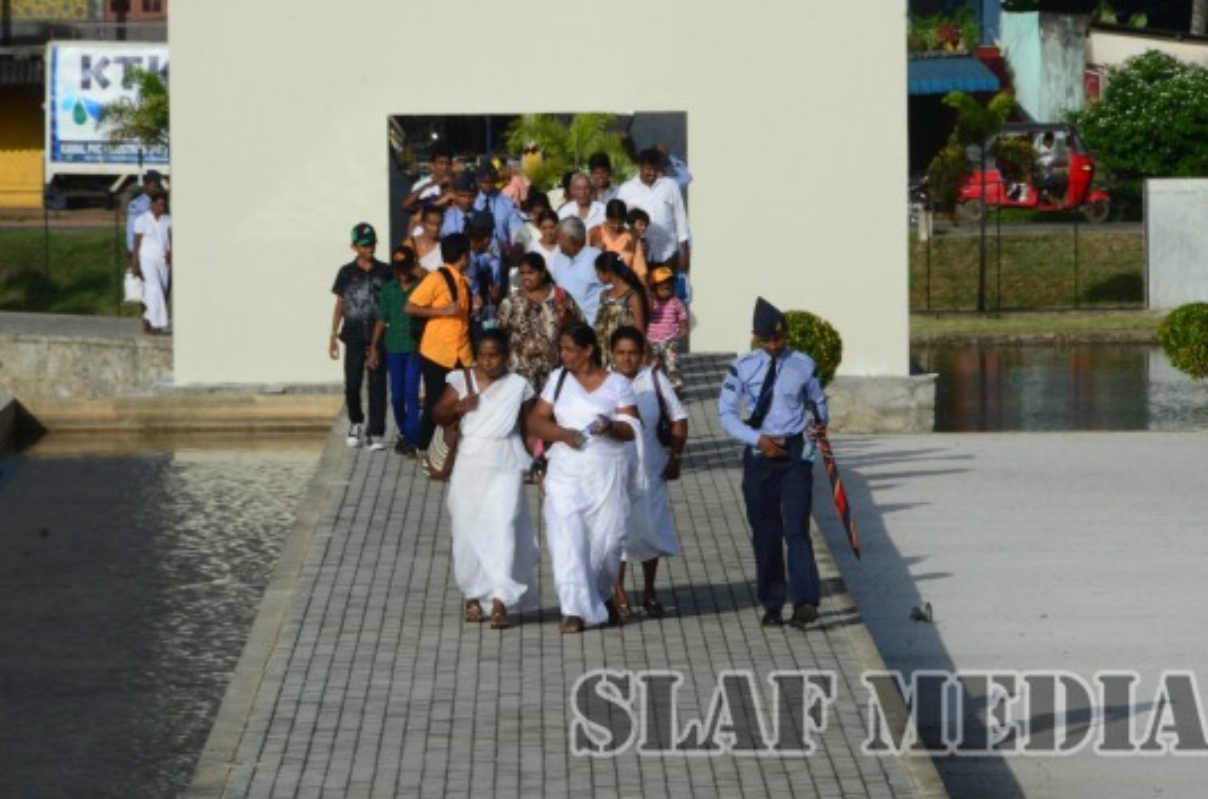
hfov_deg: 6.1
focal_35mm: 337
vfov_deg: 4.1
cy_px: 400
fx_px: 11278
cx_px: 633
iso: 250
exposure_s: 1/200
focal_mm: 200
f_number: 18
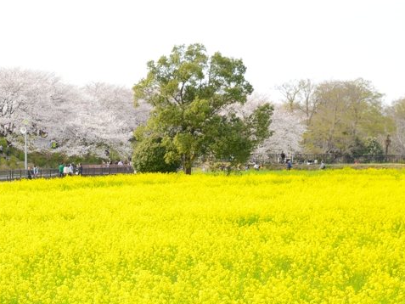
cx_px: 1
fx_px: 1159
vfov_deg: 14.9
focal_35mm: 99
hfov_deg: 19.3
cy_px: 240
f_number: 8
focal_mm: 48
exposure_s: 1/640
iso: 800
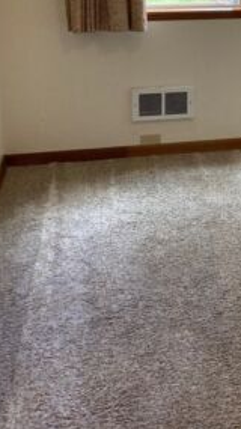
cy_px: 29
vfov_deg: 34.3
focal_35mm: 57
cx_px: 264
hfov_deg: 20.1
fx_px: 649
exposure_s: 1/120
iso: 80
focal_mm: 3.99
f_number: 1.8
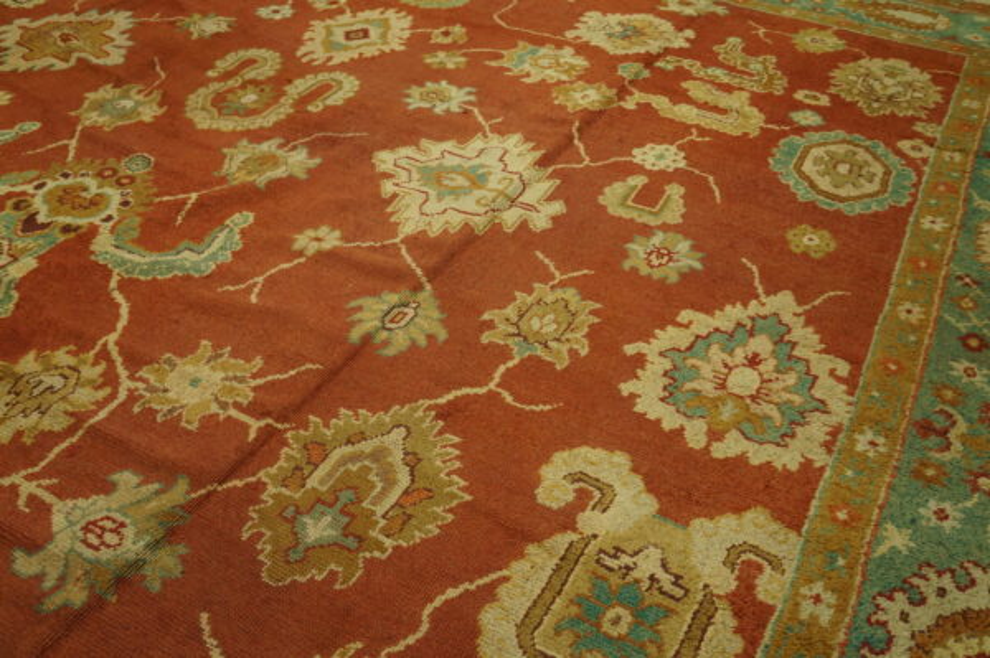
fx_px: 824
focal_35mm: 30
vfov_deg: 43.5
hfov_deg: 62.0
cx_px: 495
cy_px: 329
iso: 1000
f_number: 4
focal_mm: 20
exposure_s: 1/60
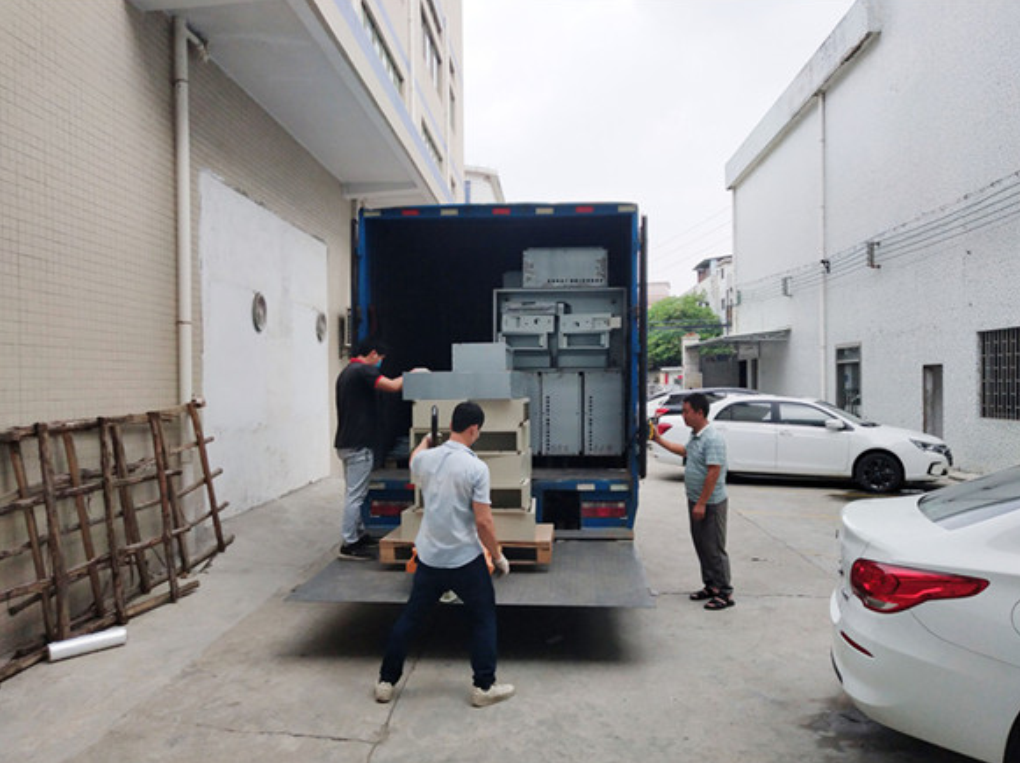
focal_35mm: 31
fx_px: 913
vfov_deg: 45.4
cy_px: 389
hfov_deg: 58.4
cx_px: 513
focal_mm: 3.95
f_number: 1.8
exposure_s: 1/381
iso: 132
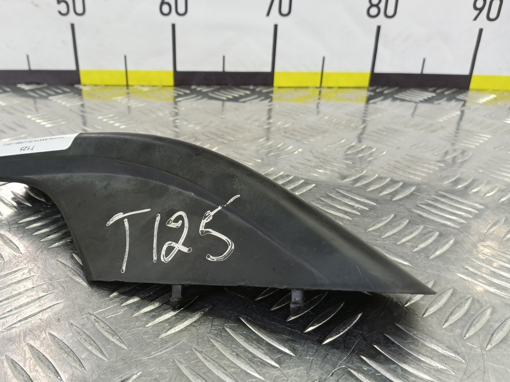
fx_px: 413
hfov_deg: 62.9
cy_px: 222
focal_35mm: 28
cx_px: 205
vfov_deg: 49.6
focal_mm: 4.11
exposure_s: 1/50
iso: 184
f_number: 1.6
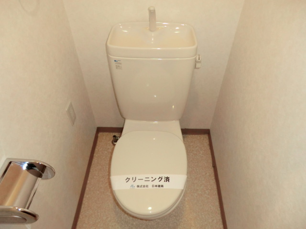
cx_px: 153
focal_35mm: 24
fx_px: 212
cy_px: 114
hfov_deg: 71.6
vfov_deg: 56.8
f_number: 3.2
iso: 400
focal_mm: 4.3
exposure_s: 1/50
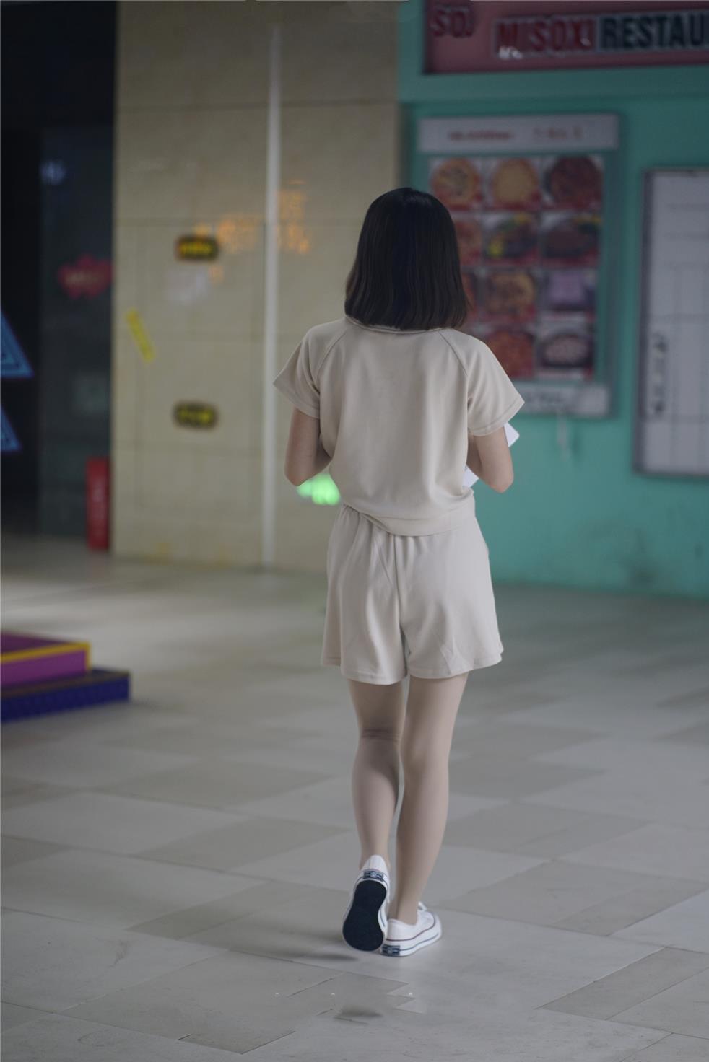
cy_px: 531
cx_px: 354
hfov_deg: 16.1
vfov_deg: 23.9
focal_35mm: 85
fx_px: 2510
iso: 400
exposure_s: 1/250
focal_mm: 85
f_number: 1.8
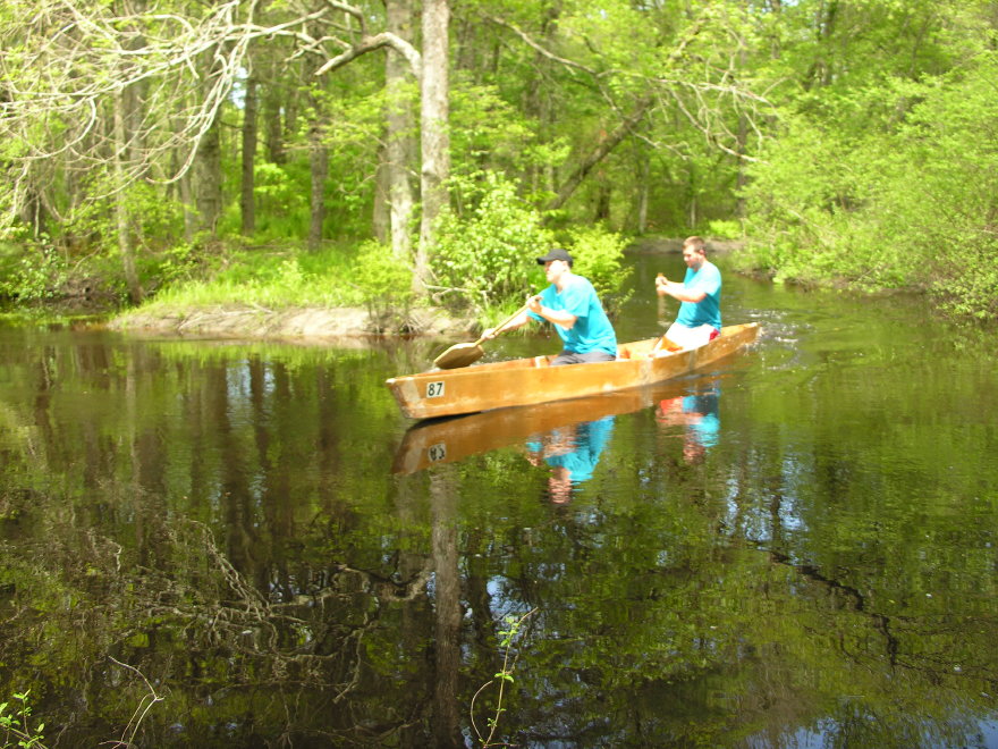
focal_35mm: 35
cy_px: 374
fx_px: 1009
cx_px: 499
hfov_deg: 52.6
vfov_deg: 40.7
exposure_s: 1/125
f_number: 2.8
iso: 50
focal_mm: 8.9
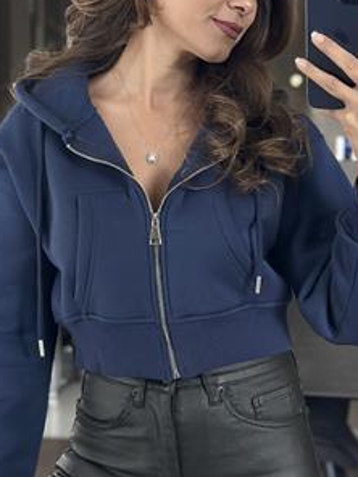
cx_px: 168
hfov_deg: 18.0
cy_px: 229
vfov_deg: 23.8
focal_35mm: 82
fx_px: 1131
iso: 640
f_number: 1.78
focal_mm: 6.86
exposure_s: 1/40
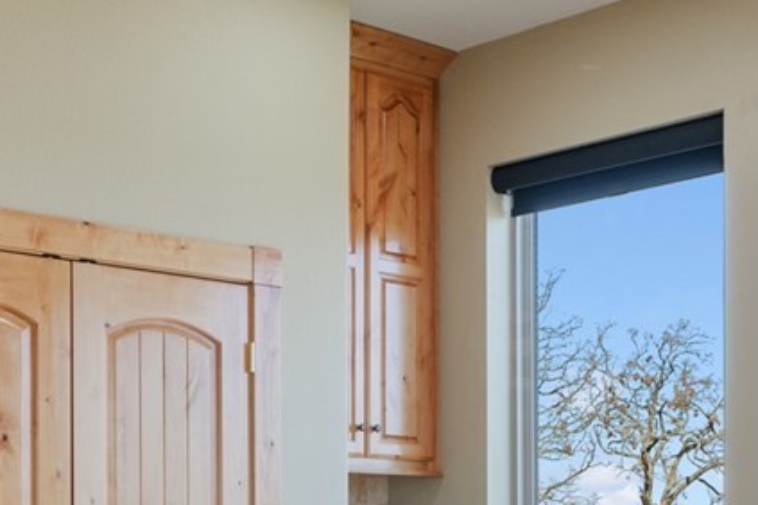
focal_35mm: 77
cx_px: 423
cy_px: 547
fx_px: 1621
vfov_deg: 17.2
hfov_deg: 26.3
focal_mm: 16
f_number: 9
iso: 250
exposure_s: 1/13
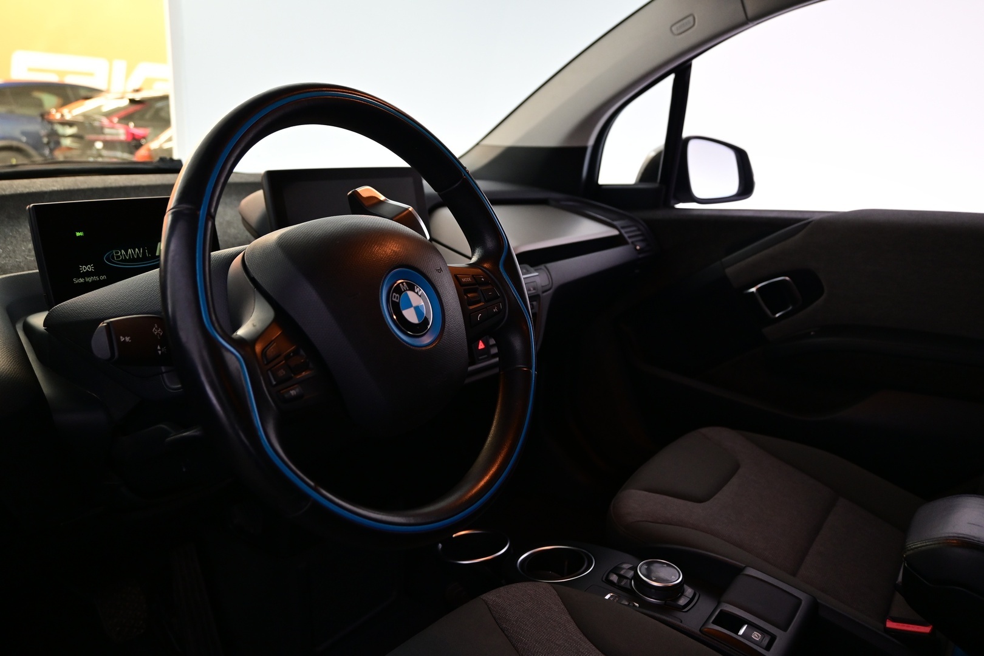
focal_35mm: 29
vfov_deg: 44.6
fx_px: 799
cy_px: 328
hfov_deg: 63.2
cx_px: 492
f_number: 3.8
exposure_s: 1/30
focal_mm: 19.5
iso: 900
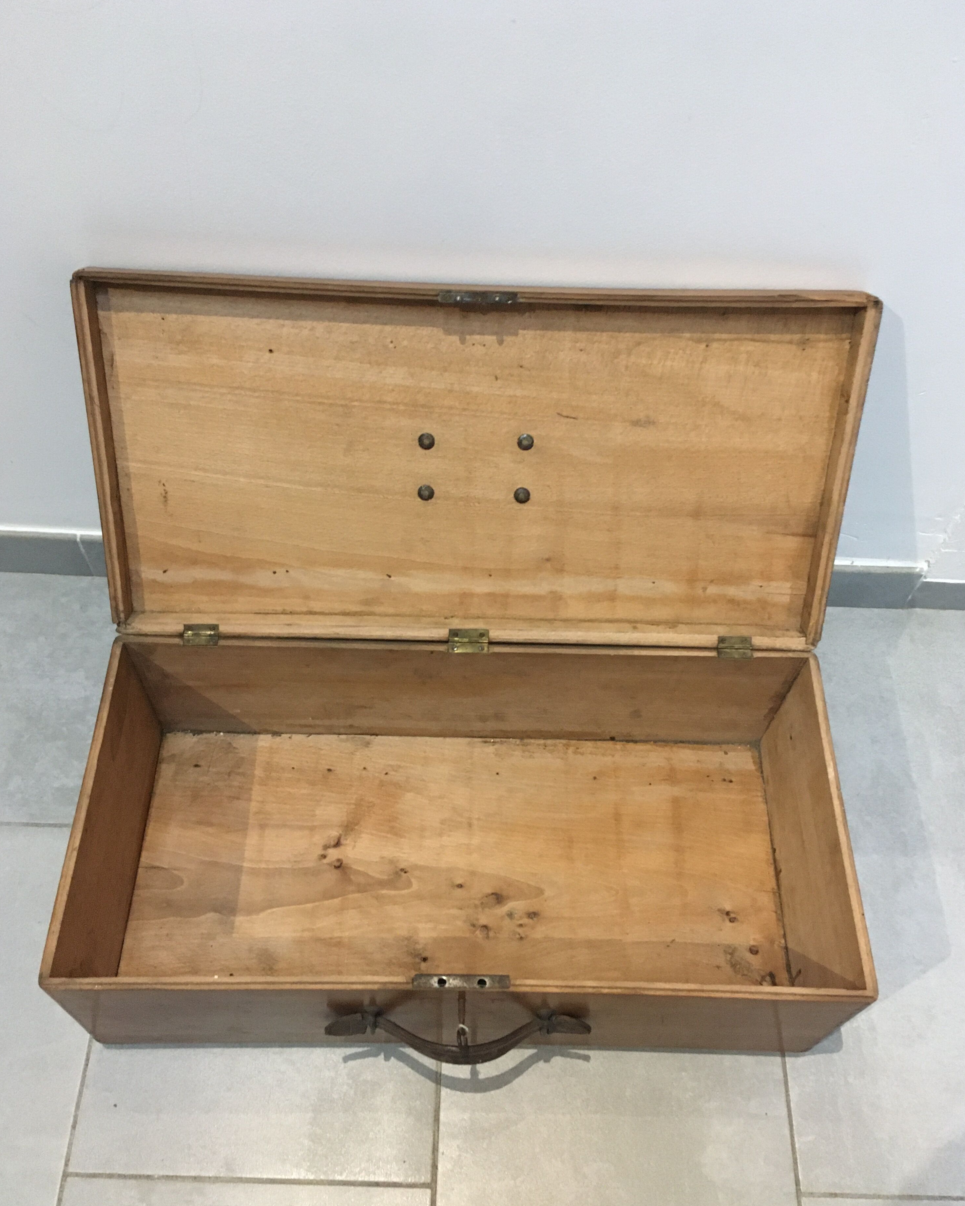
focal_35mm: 31
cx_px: 483
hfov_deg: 47.1
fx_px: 1107
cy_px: 626
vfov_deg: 57.2
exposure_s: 1/25
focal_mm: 4.15
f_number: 2.2
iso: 250
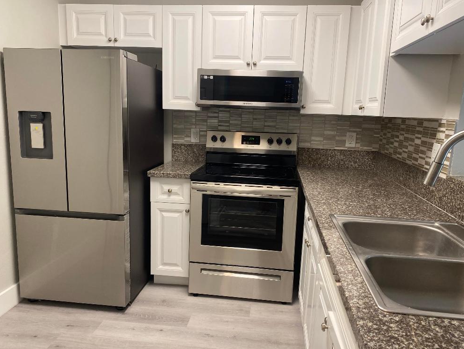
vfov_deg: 51.4
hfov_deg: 65.3
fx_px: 362
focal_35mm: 27
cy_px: 180
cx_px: 232
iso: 80
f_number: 1.8
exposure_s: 1/60
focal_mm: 4.25
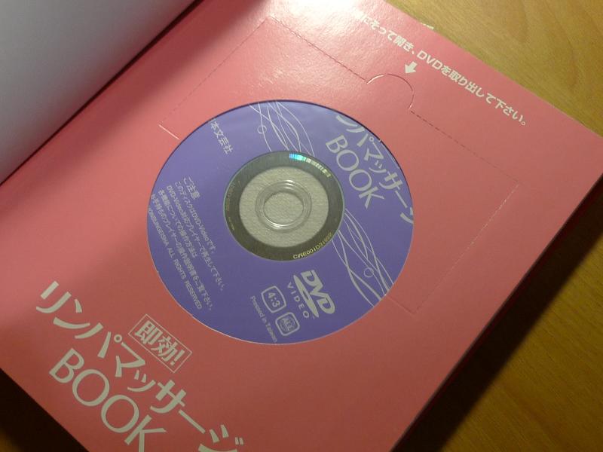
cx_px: 302
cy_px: 226
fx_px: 819
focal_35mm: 47
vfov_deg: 30.9
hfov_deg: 40.4
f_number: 2.1
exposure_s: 1/30
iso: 160
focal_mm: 5.4
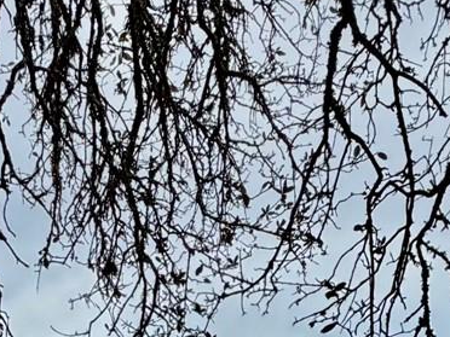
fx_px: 1001
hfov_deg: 24.6
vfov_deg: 13.6
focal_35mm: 77
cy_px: 820
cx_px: 42
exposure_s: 1/619
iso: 40
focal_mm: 2.22
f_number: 2.2
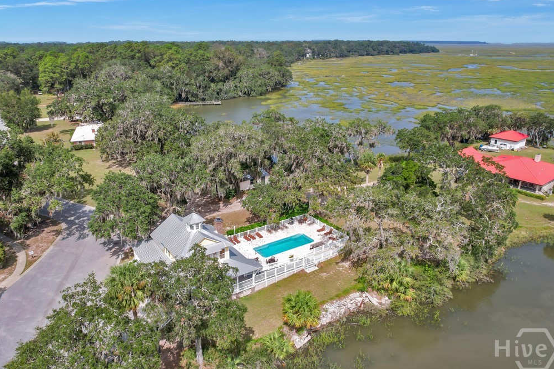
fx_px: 369
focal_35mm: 24
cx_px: 265
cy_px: 189
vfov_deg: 53.1
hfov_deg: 73.7
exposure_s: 1/1600
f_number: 2.8
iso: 120
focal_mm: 8.38
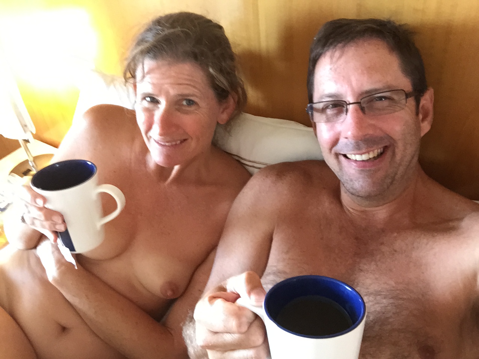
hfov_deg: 58.4
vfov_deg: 45.4
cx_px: 240
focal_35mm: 31
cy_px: 180
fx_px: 429
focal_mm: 2.65
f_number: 2.2
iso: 200
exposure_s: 1/30
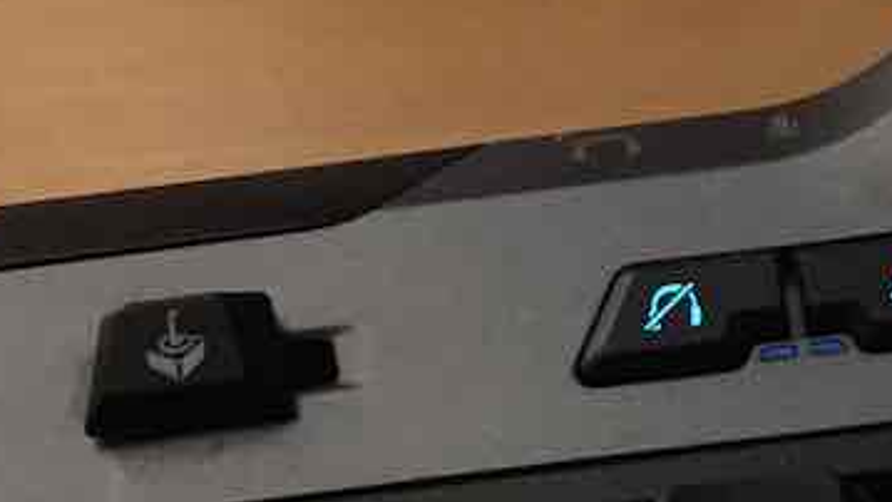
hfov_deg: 23.0
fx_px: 2082
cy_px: 263
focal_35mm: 88
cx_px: 929
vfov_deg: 13.7
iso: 320
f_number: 2.2
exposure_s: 1/17
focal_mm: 4.15
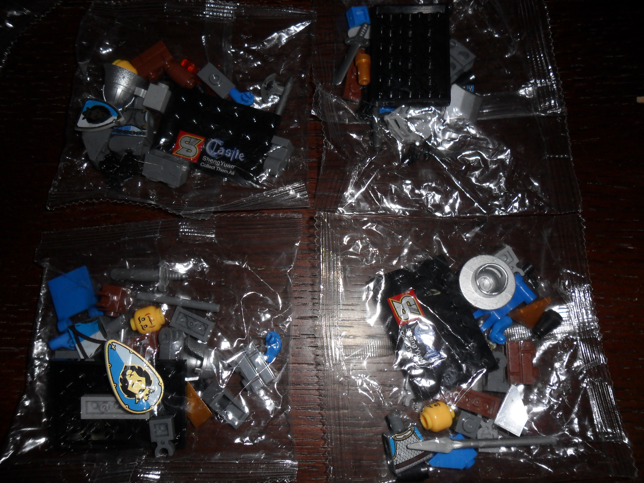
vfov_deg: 51.4
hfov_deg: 65.3
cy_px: 242
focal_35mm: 27
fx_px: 502
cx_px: 322
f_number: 8.9
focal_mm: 4.9
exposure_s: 1/45
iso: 100
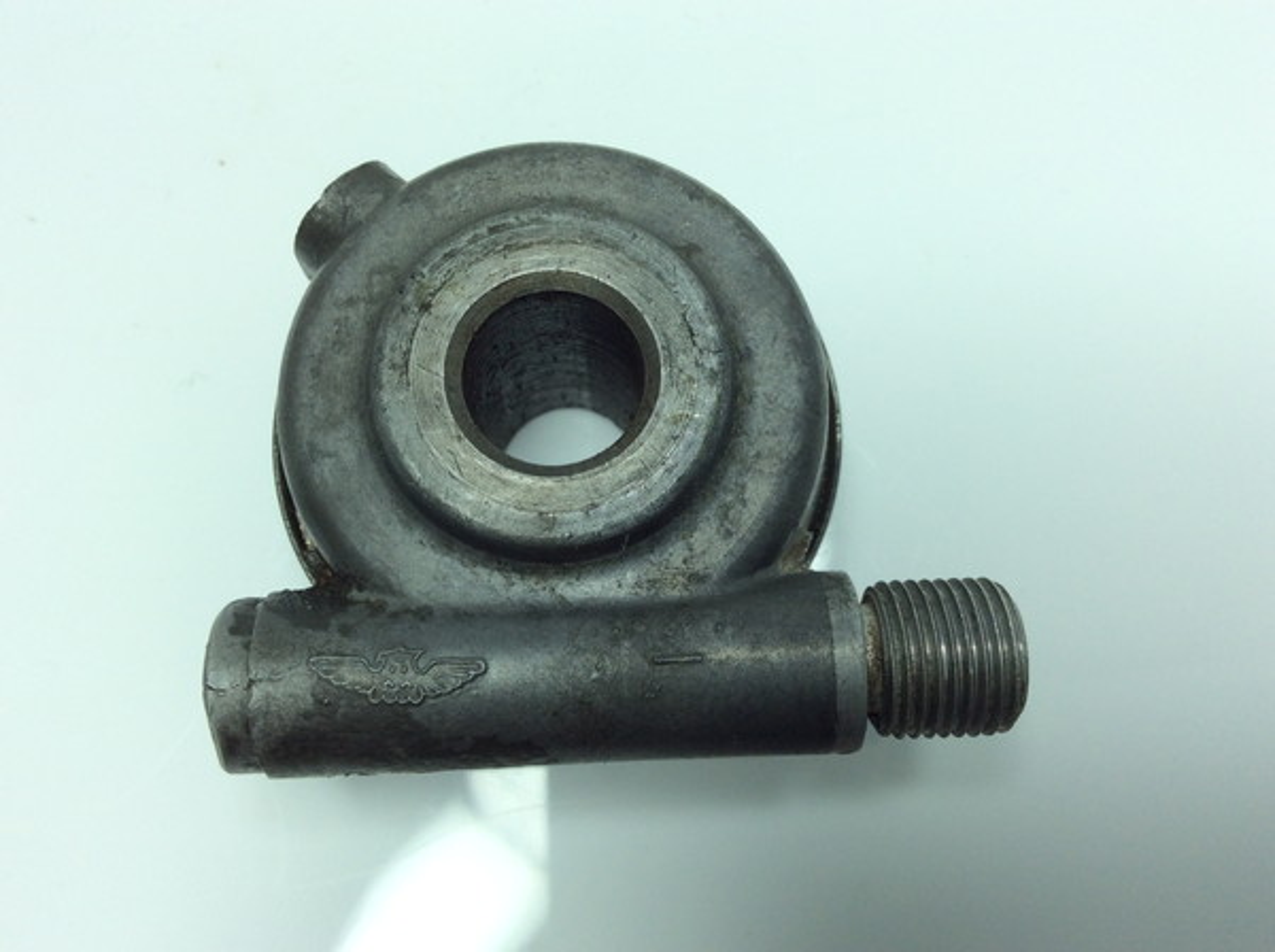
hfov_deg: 56.9
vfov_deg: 44.0
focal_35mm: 32
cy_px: 476
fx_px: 1177
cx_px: 638
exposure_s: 1/347
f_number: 2.4
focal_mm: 3.3
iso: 32
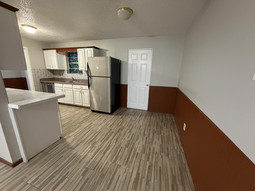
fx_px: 103
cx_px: 128
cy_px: 96
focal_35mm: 14
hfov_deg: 102.1
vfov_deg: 85.7
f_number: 2.2
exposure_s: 1/60
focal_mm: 2.22
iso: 1000
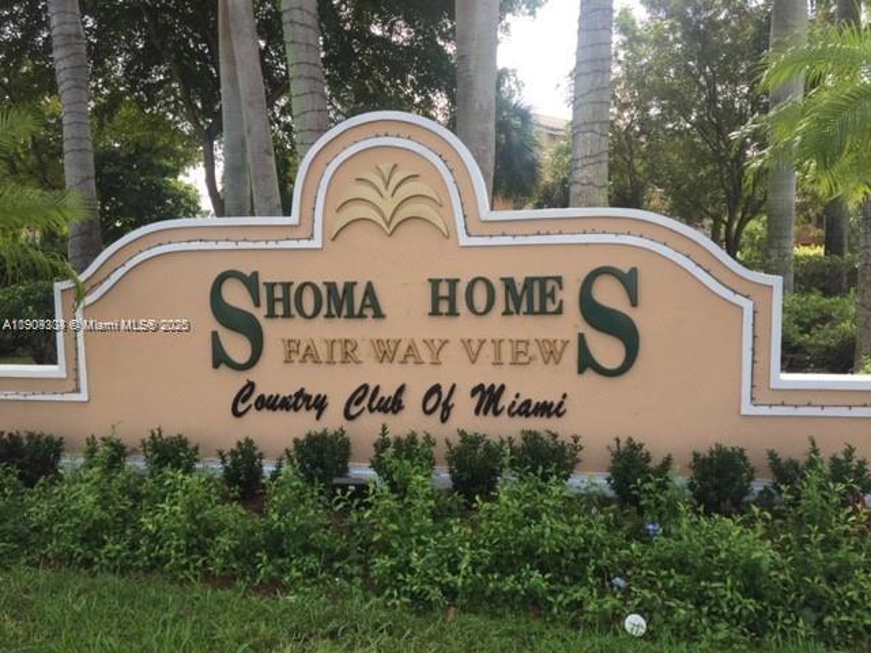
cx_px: 436
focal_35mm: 29
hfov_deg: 61.7
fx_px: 730
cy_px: 326
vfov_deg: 48.2
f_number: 2.2
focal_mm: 4.15
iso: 32
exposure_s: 1/434
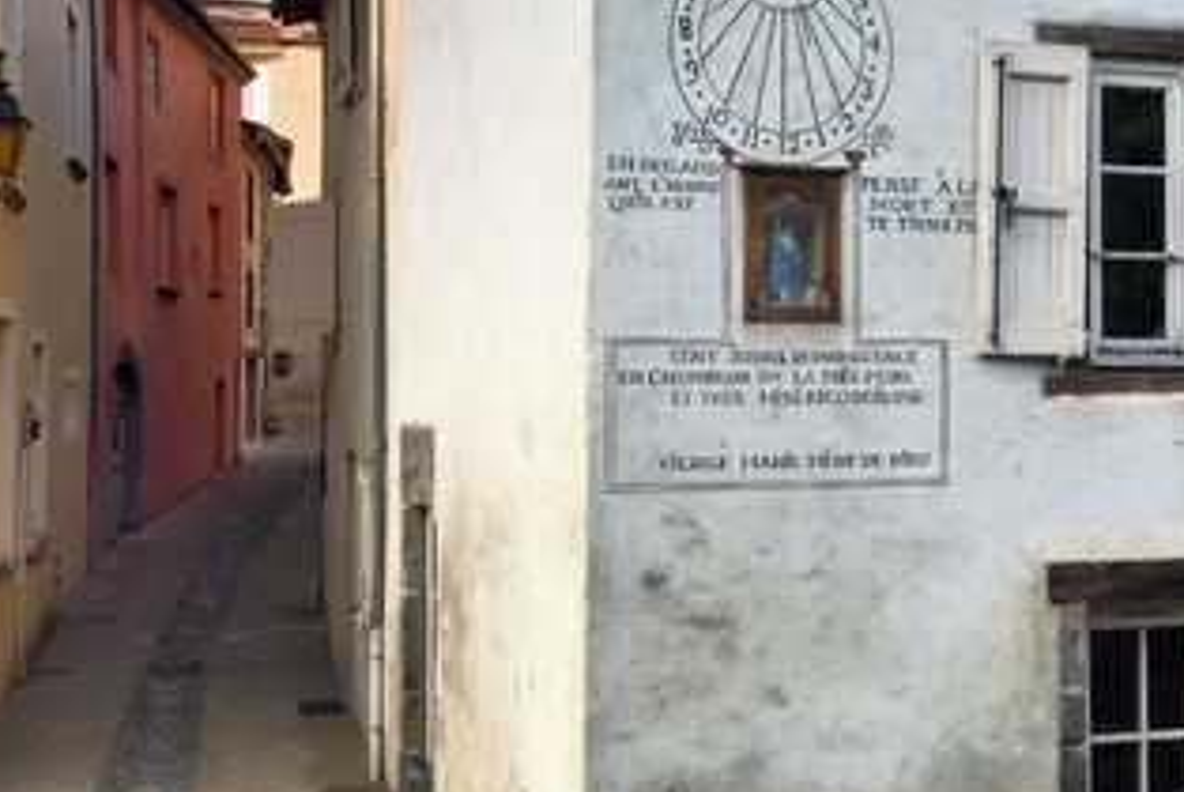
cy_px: 343
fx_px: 1580
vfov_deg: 28.1
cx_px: 696
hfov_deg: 40.9
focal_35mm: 48
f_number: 8
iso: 400
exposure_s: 1/200
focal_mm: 36
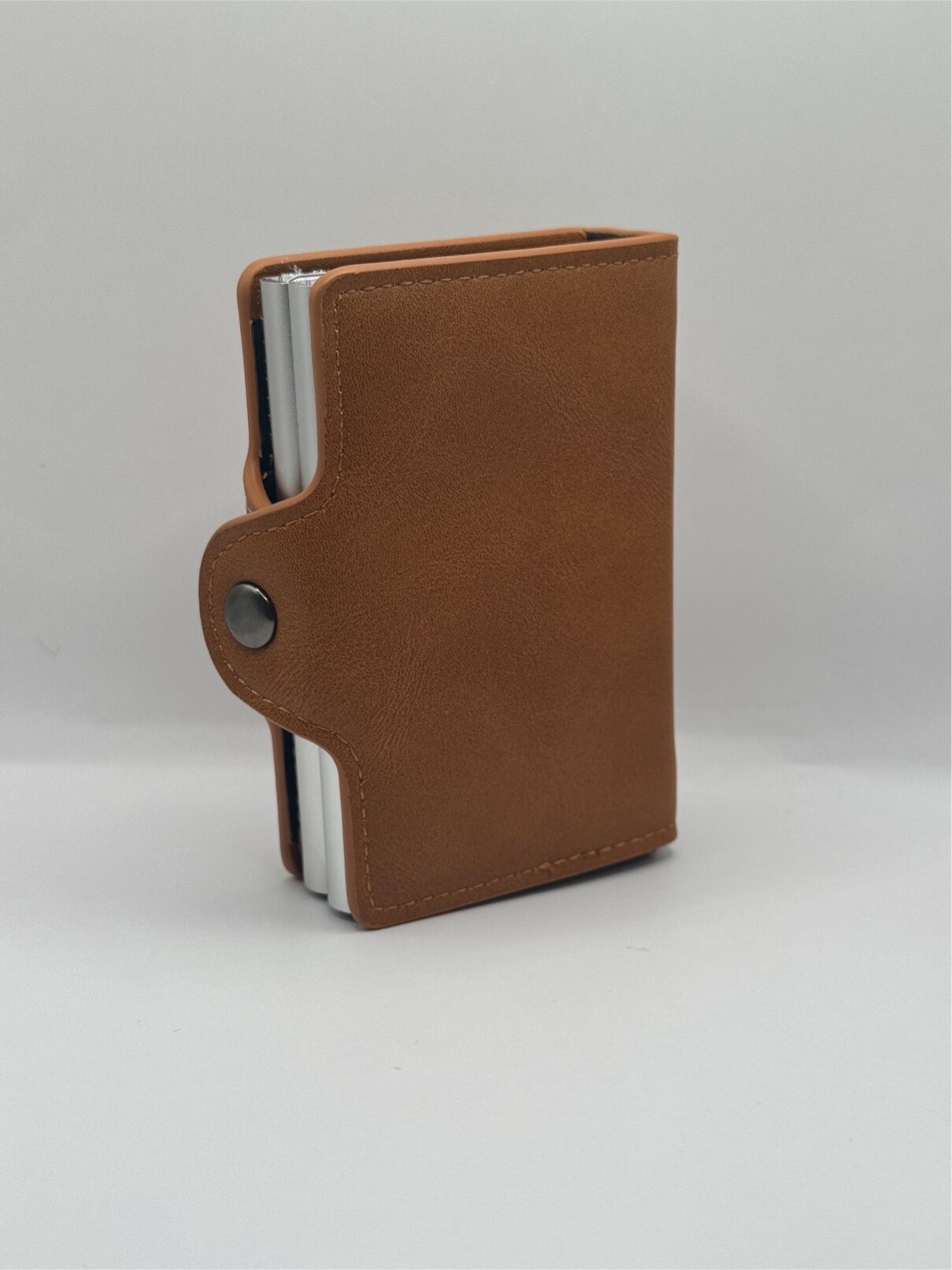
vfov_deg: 39.7
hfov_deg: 30.3
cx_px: 476
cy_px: 635
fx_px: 1760
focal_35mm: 48
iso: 64
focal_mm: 6.76
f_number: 1.78
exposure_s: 1/865
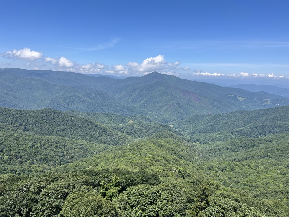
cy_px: 108
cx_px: 144
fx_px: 217
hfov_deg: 67.3
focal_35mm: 26
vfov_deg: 53.1
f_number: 1.6
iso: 50
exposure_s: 1/2899
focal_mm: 5.1
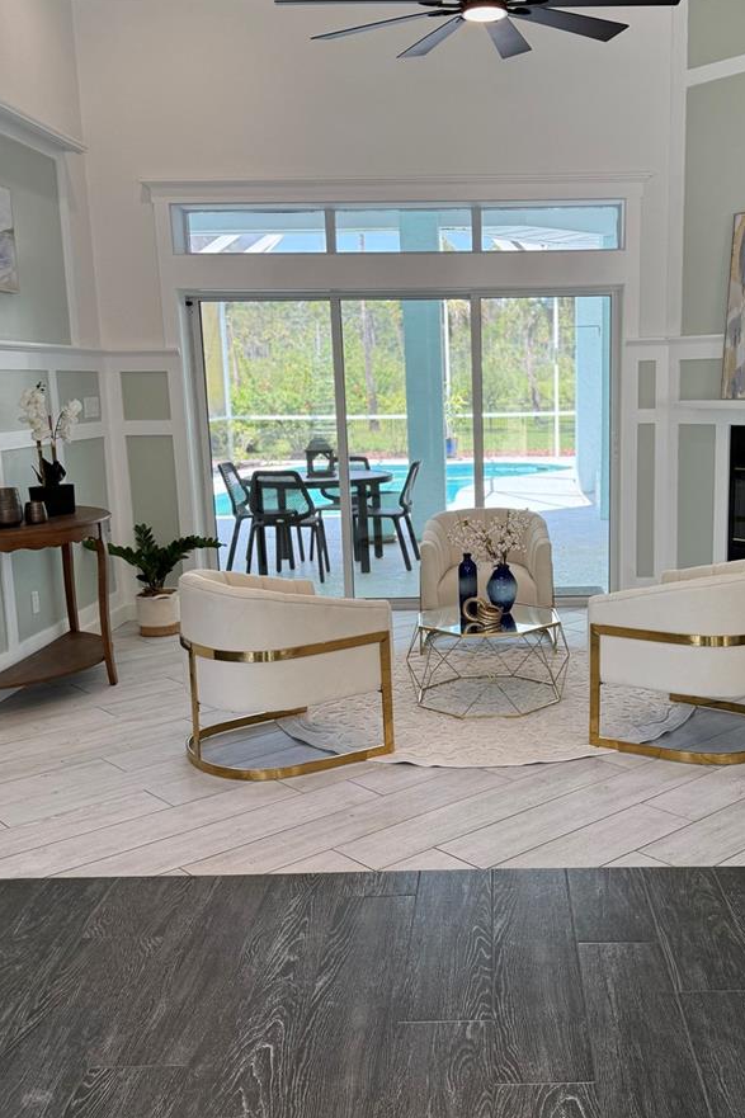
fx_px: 1056
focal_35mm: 34
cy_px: 571
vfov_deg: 55.8
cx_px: 510
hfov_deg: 38.3
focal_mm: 6.76
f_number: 1.78
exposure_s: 1/347
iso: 100
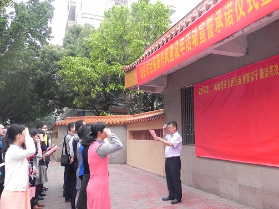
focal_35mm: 31
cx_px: 154
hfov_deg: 58.2
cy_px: 110
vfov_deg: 45.4
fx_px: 250
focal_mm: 4.6
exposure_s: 1/100
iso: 160
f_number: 3.5
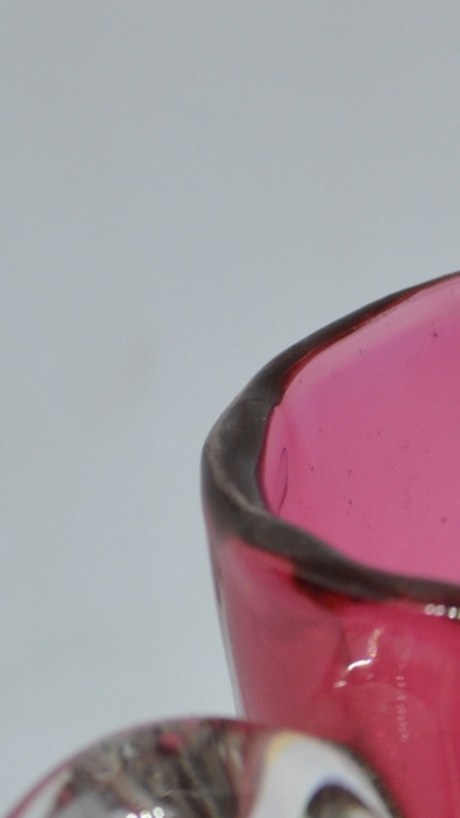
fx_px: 3049
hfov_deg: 8.4
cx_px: 677
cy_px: 935
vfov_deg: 14.8
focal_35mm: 141
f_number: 5
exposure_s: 1/60
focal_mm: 29
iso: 400
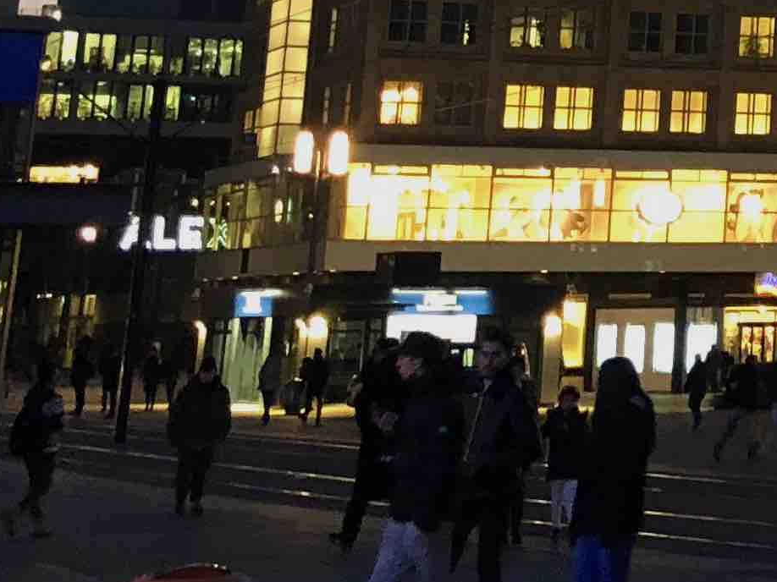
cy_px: -583
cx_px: 1227
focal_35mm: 123
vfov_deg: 11.0
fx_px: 2760
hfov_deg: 14.7
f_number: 1.8
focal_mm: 4
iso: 100
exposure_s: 1/17
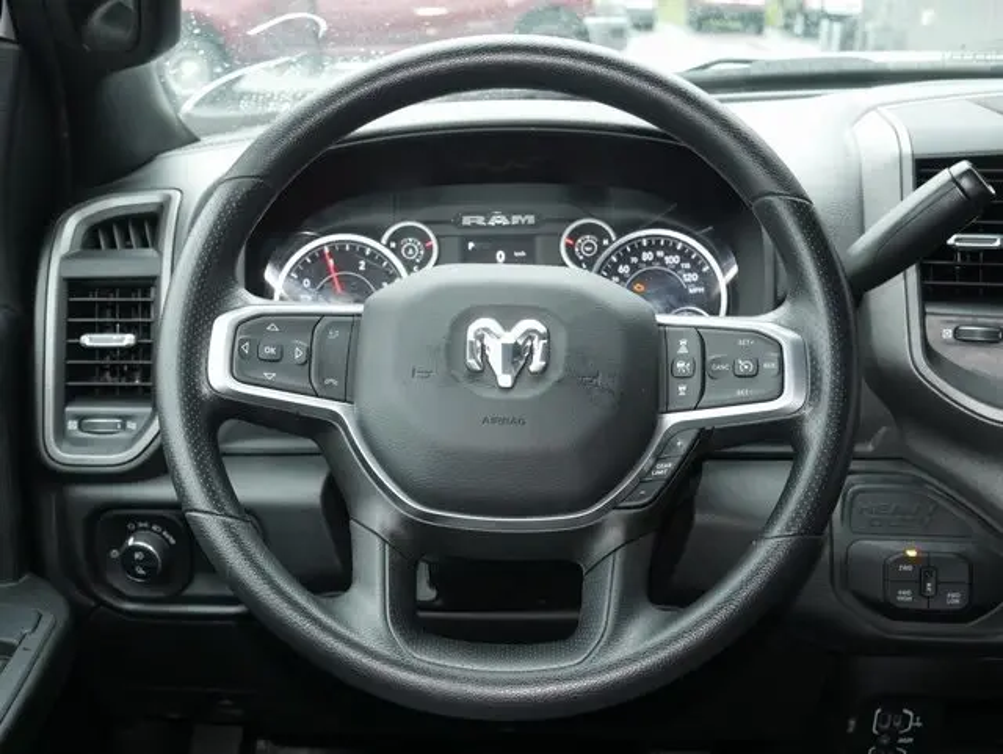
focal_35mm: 46
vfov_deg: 31.6
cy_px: 377
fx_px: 1334
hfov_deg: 41.2
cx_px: 502
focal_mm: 23
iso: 320
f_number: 5.1
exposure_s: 1/15
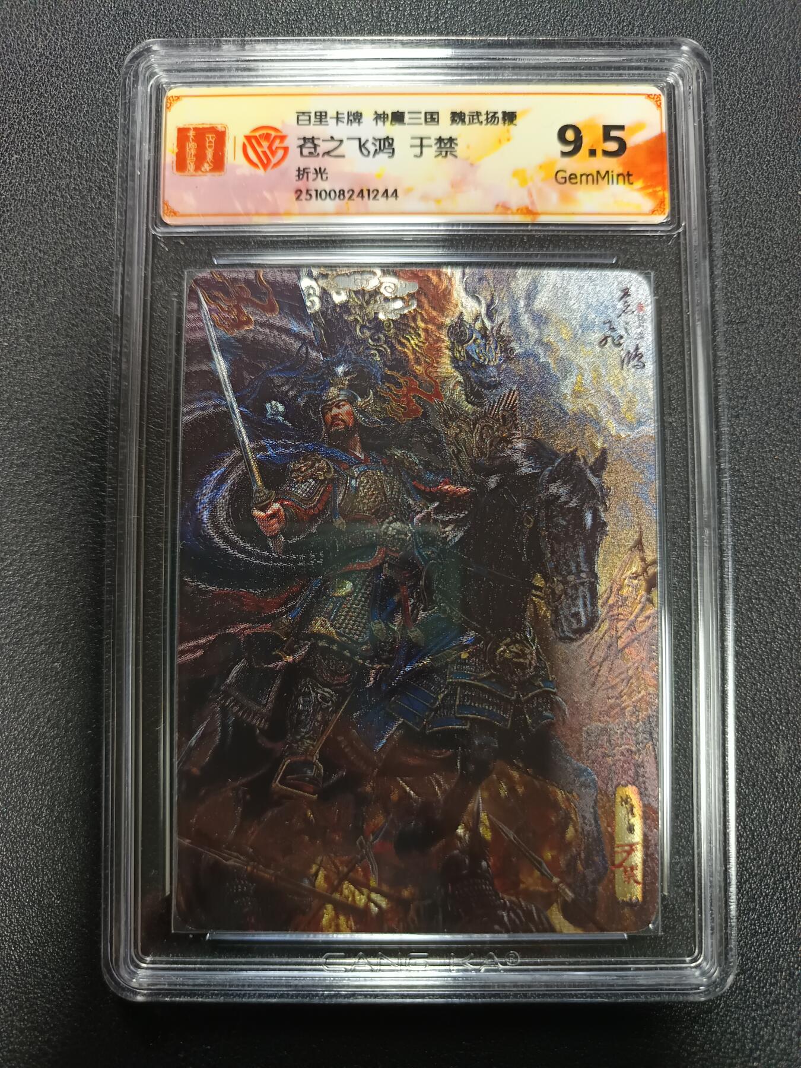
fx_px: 740
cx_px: 400
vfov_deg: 71.6
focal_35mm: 24
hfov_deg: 56.8
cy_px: 534
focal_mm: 5.31
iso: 1023
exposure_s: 1/50
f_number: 1.7
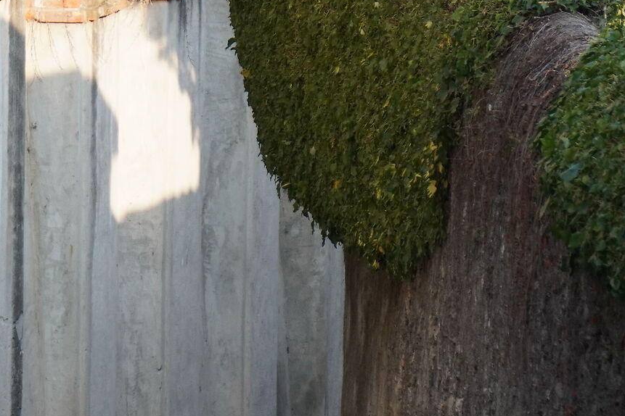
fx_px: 15242
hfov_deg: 2.3
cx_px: -47
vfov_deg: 1.6
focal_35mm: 878
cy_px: 501
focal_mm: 210
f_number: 6.3
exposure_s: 1/400
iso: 400
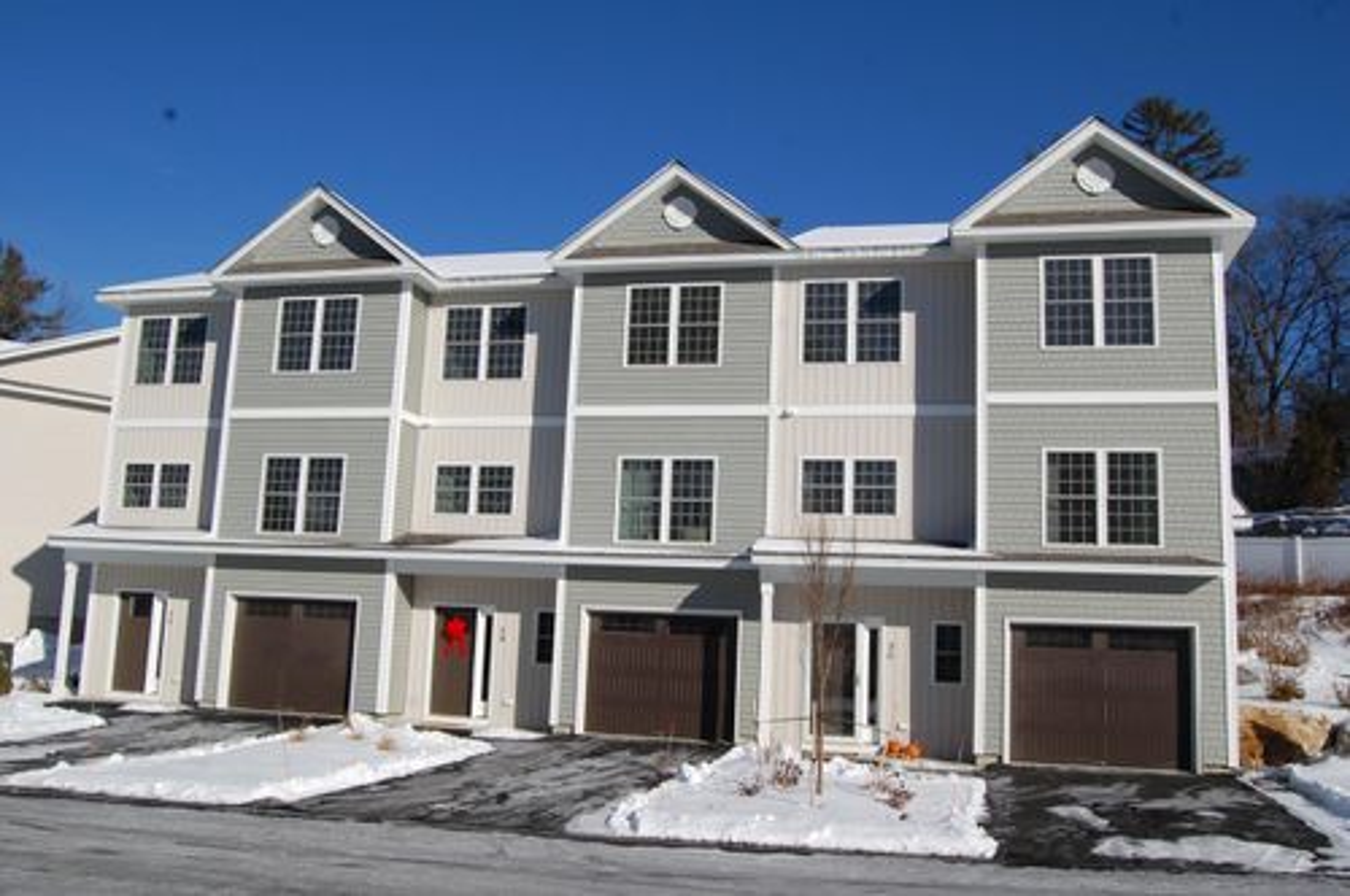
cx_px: 675
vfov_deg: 43.5
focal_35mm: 30
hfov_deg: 62.0
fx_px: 1124
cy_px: 448
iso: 200
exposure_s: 1/500
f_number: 11
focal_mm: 20
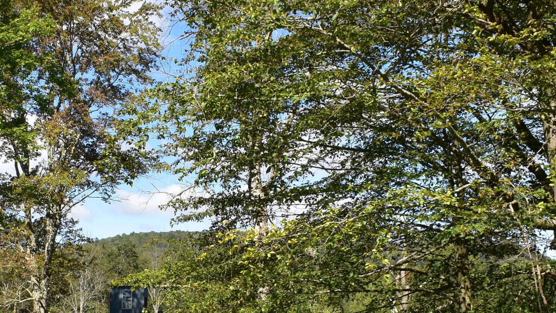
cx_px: 144
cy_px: 259
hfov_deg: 30.9
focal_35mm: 67
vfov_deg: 17.8
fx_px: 988
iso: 400
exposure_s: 1/320
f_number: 10
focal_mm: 18
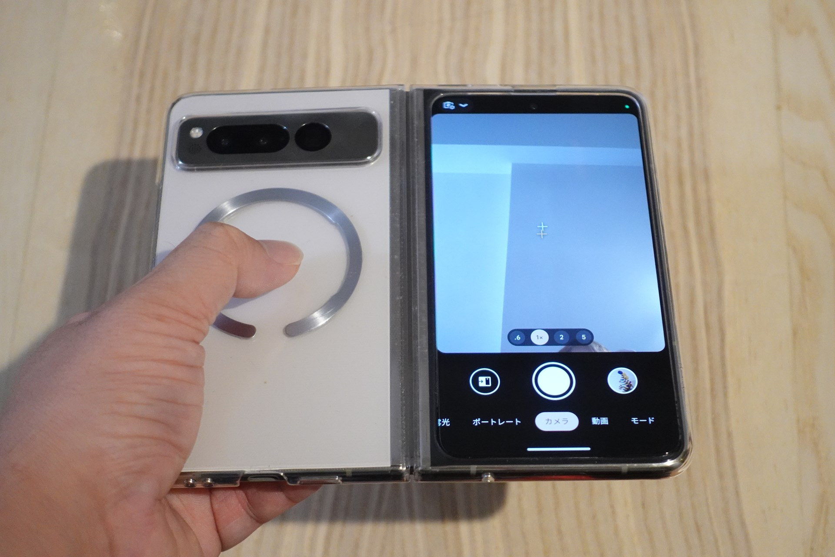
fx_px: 1531
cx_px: 418
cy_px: 278
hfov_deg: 30.5
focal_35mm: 66
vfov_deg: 20.6
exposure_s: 1/80
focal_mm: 24.53
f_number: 2.8
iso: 2500
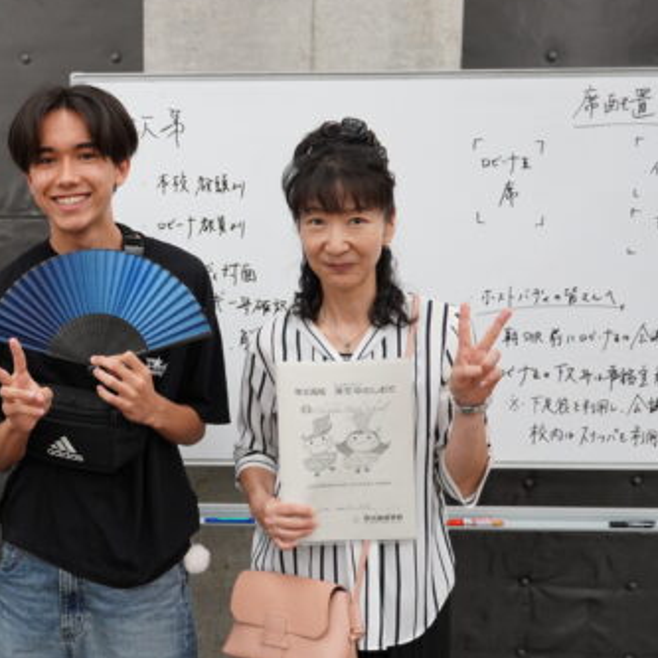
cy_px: 326
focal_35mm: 50
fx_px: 1069
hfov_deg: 33.0
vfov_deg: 34.2
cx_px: 111
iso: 800
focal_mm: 23
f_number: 4
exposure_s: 1/125
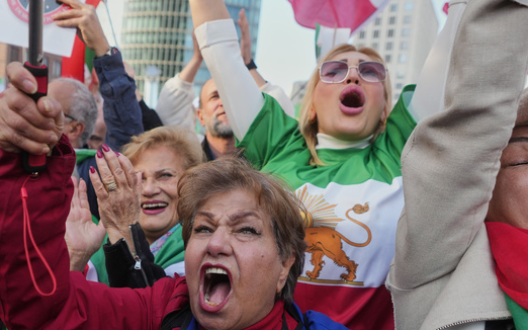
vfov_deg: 38.7
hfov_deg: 59.4
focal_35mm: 32
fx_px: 460
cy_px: 233
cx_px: 223
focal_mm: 16
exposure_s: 1/1000
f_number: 2.8
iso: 320
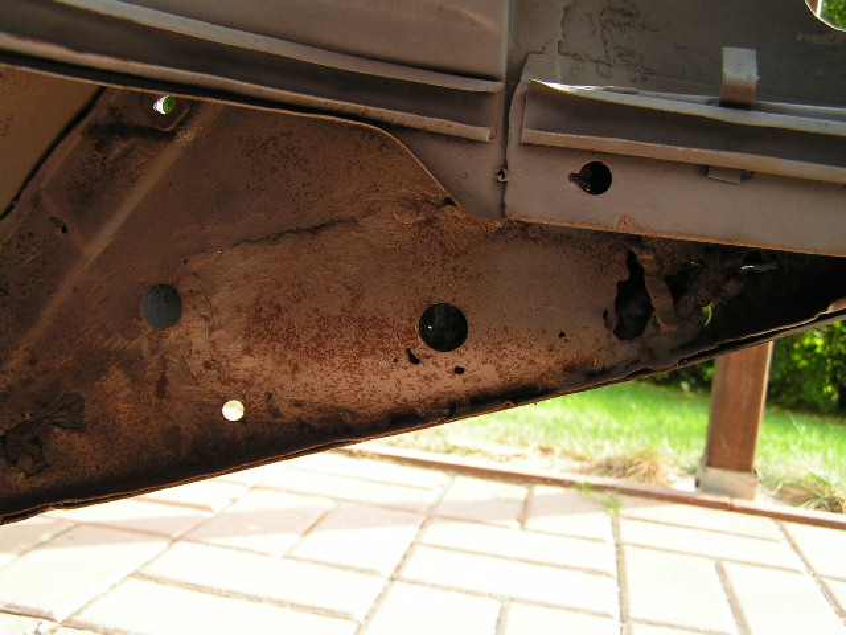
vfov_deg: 37.7
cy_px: 318
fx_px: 929
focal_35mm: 38
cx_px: 423
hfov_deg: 49.0
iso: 50
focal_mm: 6.3
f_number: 2.8
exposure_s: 1/80
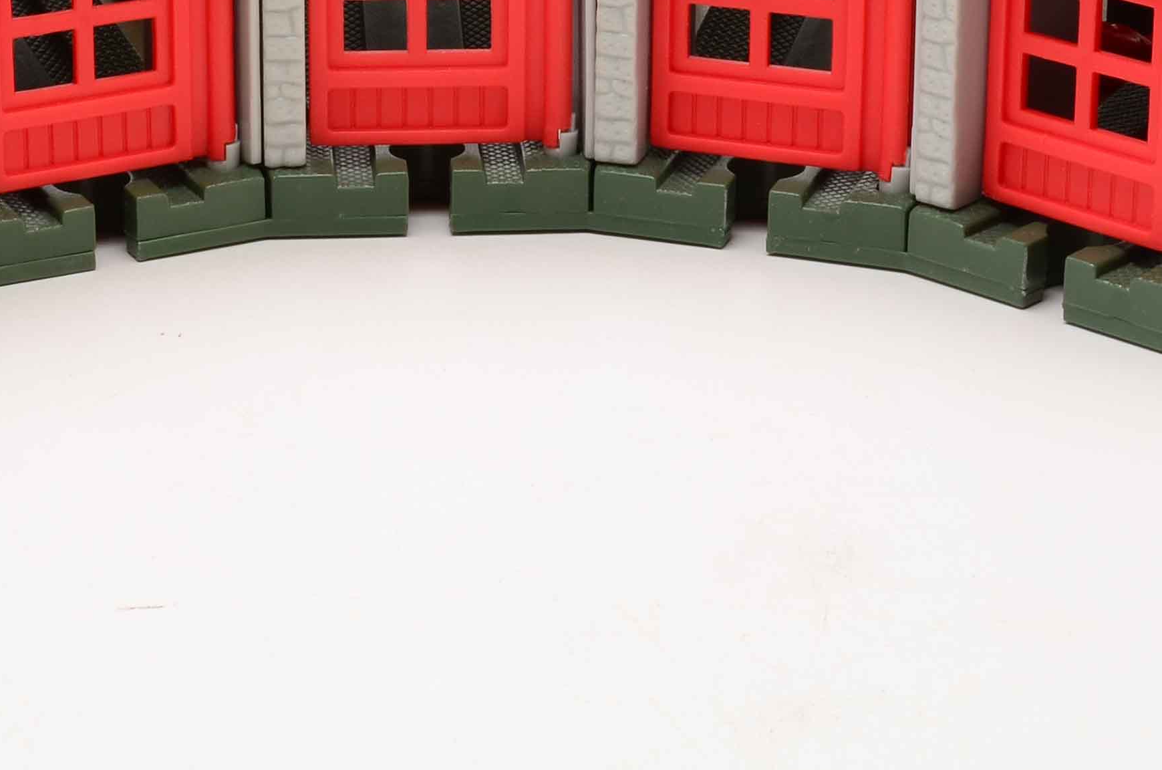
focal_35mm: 102
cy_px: -203
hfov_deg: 20.0
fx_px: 3286
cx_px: 382
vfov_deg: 13.0
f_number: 20
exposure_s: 1/160
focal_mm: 24
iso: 100
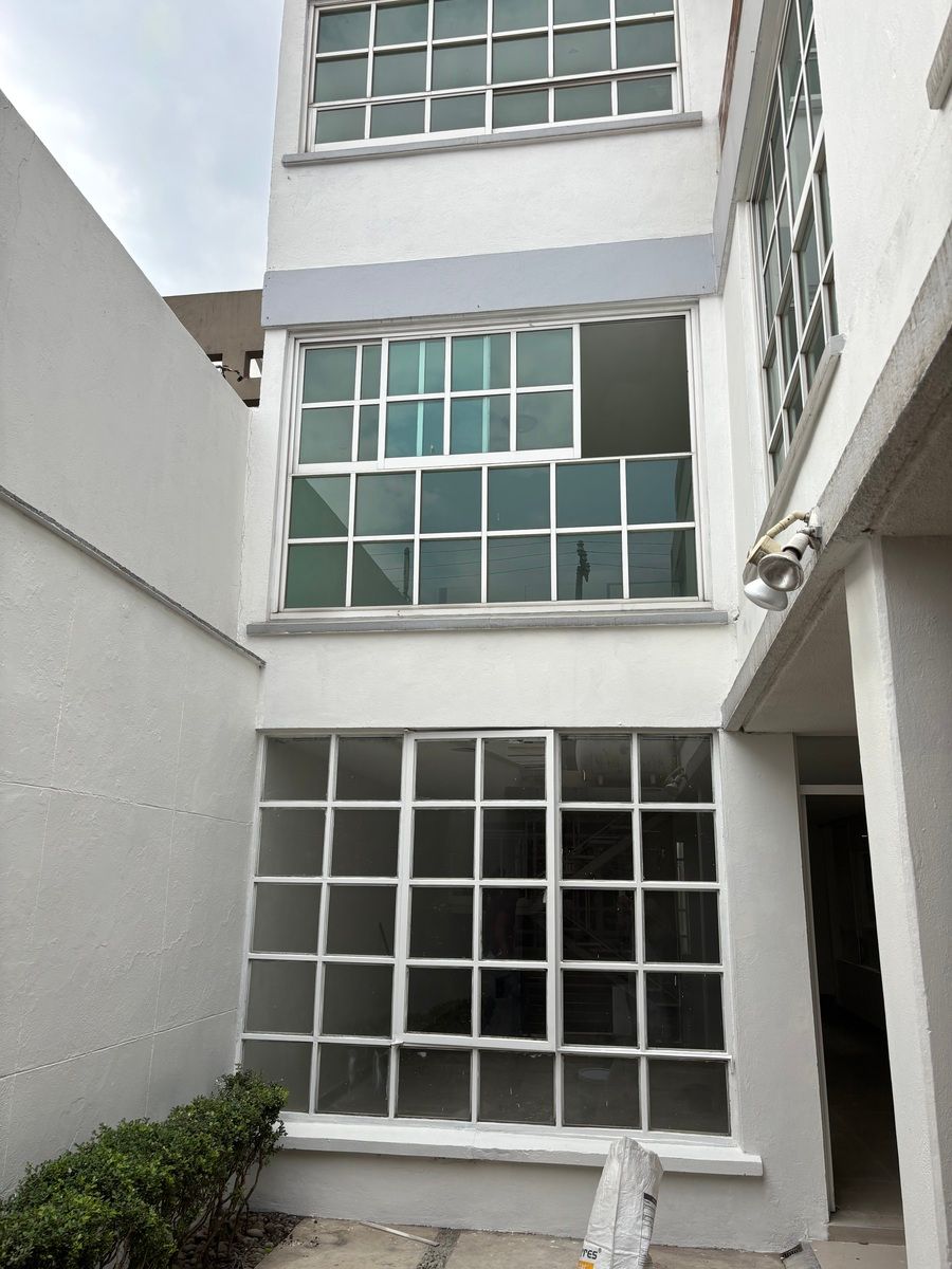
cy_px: 634
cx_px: 476
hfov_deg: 53.1
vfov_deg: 67.3
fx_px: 953
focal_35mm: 26
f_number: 1.6
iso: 50
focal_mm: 5.96
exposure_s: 1/1616
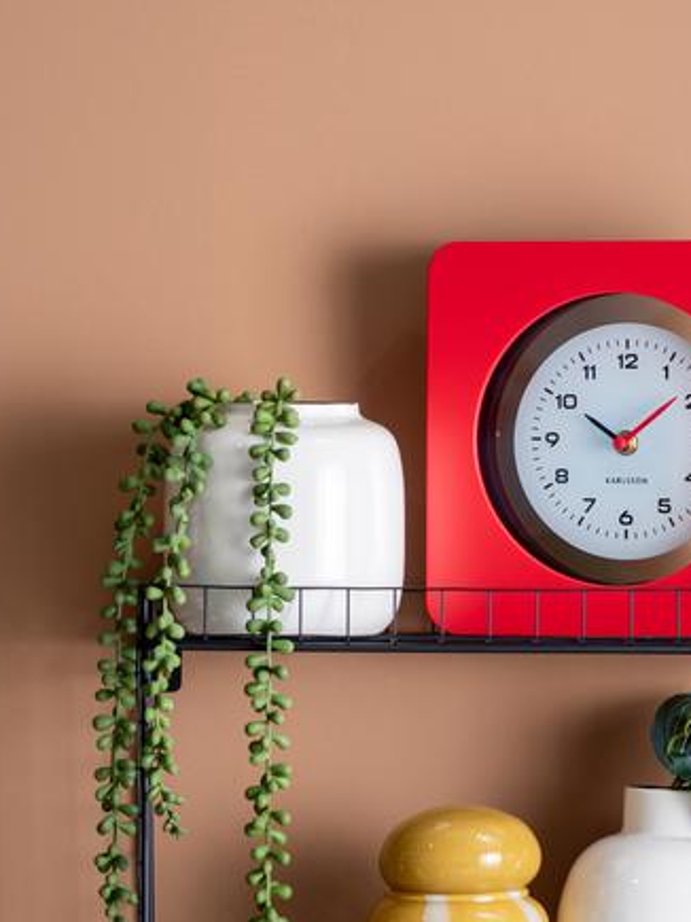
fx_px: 5512
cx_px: 485
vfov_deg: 9.5
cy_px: 674
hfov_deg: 7.2
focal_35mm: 207
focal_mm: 130
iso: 125
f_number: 10
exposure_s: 1/125
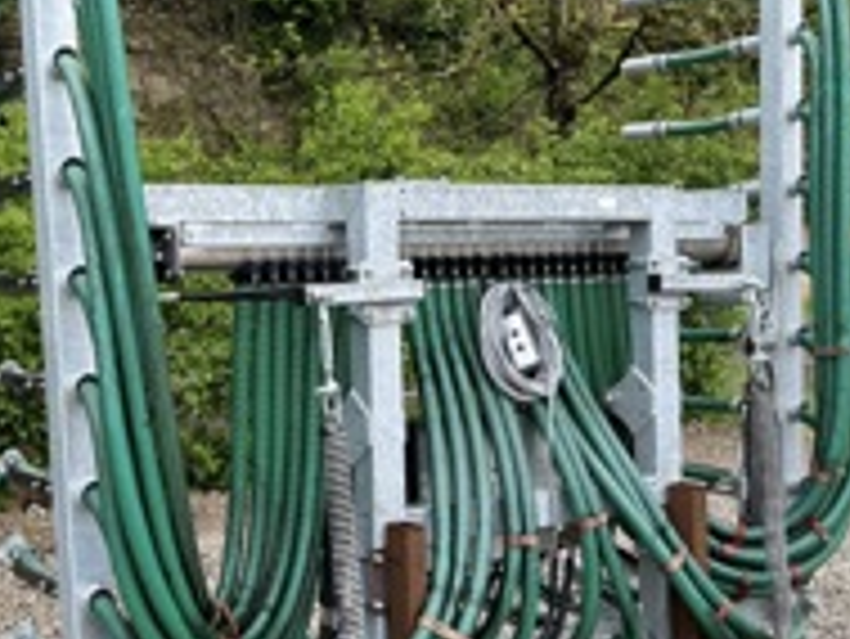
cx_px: 360
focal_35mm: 55
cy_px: 310
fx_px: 1351
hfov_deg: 34.8
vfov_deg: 26.6
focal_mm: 5.7
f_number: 1.5
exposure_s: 1/591
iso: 50
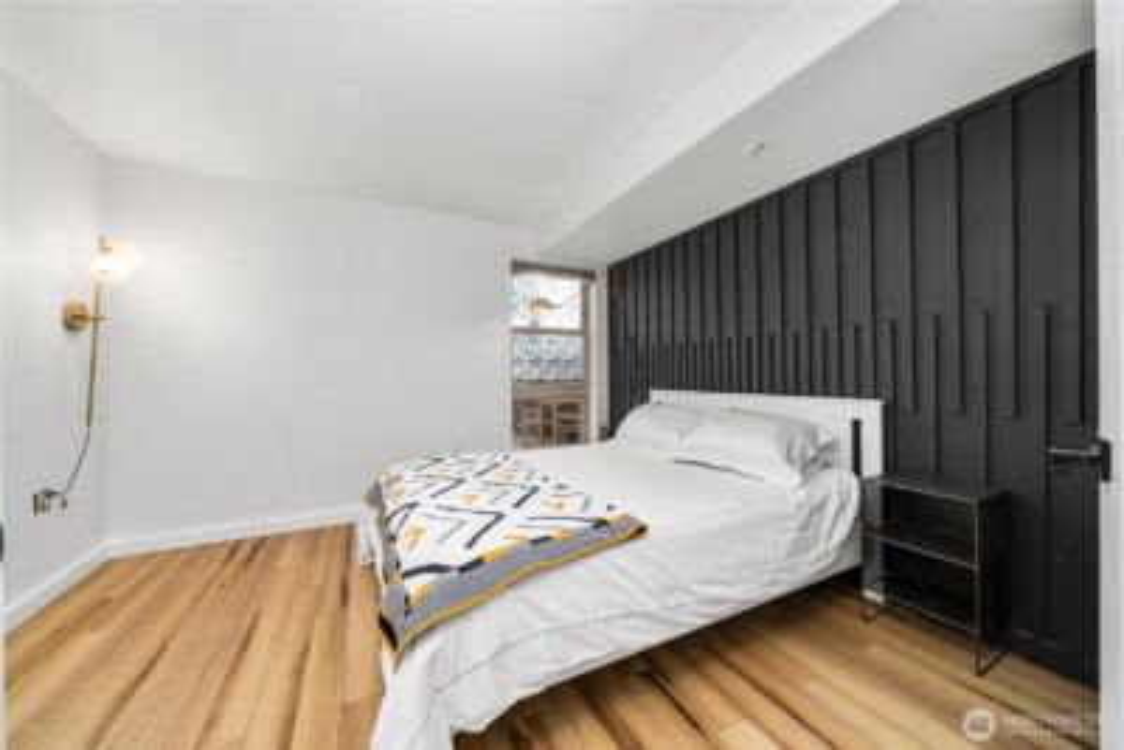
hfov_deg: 112.6
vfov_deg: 90.1
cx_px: 562
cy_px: 375
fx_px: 375
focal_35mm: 12
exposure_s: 1/60
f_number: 8
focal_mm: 12
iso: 200
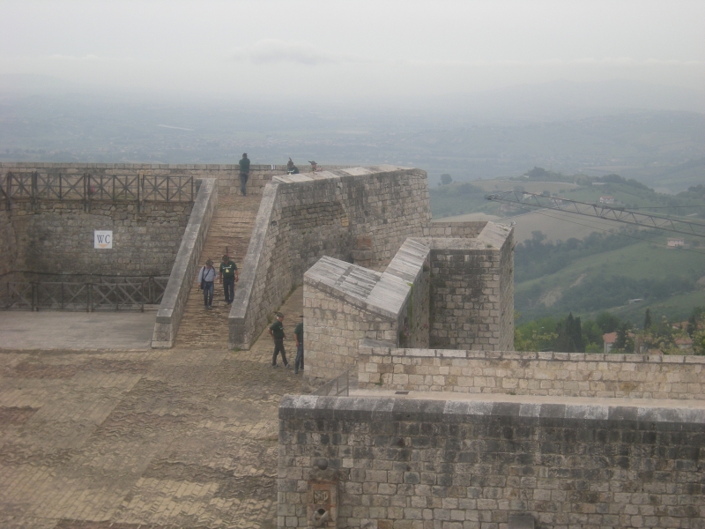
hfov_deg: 20.2
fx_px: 1976
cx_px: 352
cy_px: 264
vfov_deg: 15.2
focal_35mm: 97
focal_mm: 16.1
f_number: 5.4
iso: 76
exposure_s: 1/112
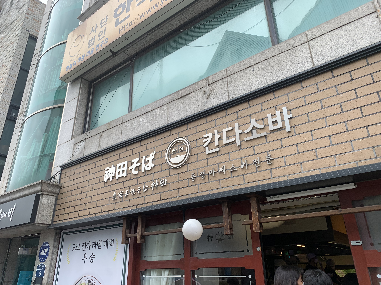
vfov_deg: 53.1
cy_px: 142
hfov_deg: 67.3
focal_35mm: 26
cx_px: 190
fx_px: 286
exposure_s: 1/749
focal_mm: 4.25
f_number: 1.8
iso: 25
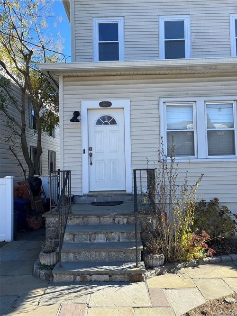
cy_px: 158
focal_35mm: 26
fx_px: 237
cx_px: 118
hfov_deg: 53.0
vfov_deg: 67.3
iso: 50
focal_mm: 5.96
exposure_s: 1/1080
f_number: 1.6
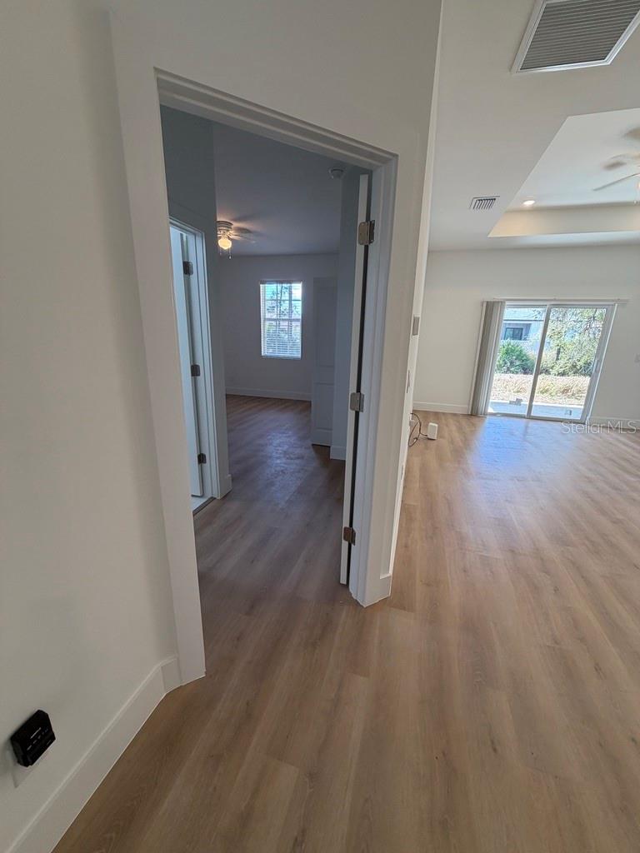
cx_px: 320
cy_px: 426
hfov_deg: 85.7
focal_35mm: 14
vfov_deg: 102.1
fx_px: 345
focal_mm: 2.22
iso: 125
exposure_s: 1/120
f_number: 2.2
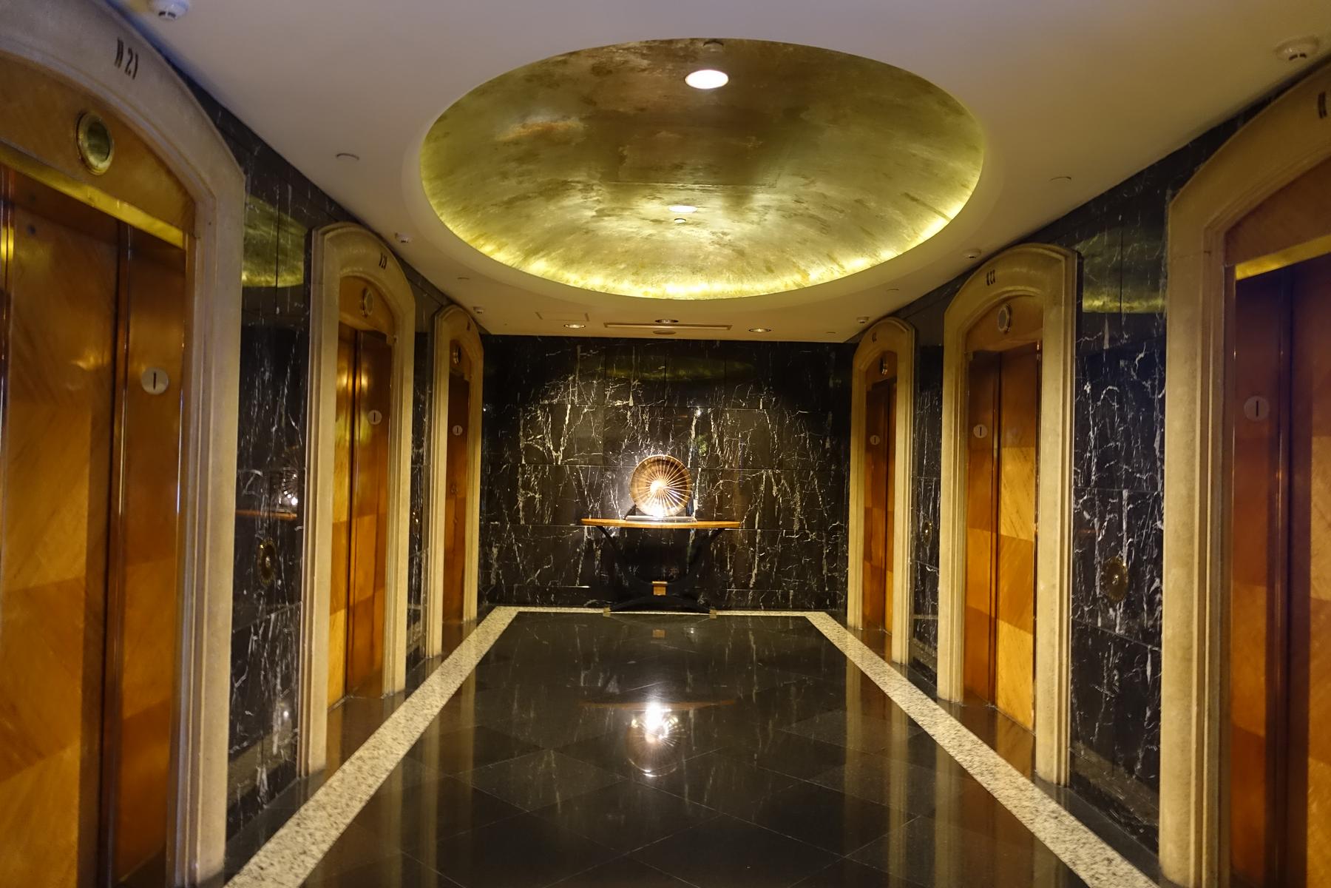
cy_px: 444
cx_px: 666
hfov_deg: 73.7
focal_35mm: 24
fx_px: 887
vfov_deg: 53.1
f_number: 1.8
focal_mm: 8.8
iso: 800
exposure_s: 1/8
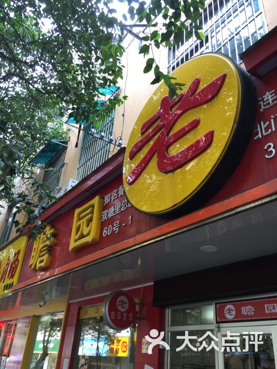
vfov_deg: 61.7
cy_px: 184
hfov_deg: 48.2
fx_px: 309
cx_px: 138
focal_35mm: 29
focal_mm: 4.15
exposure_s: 1/50
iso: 25
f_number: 2.2
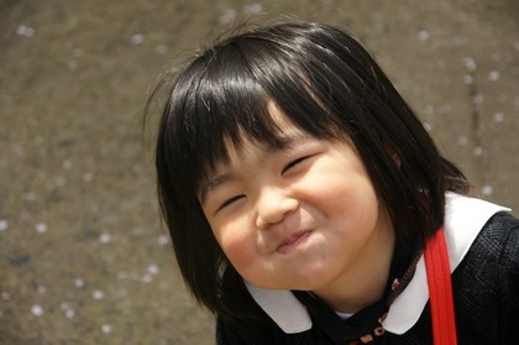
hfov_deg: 22.6
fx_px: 1296
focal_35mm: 90
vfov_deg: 15.2
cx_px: 260
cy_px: 172
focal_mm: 60
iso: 200
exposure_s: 1/250
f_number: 6.3
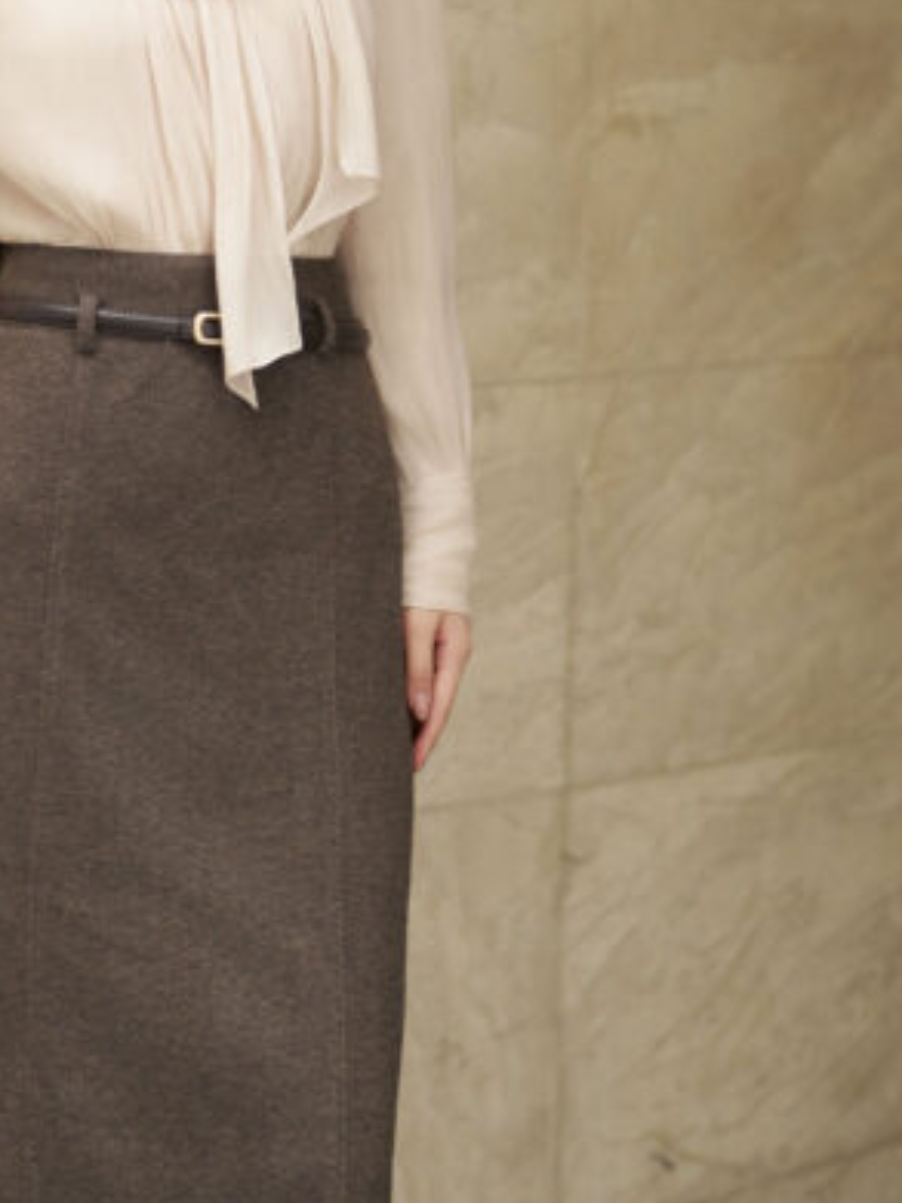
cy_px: 306
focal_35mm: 122
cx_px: 197
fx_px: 4241
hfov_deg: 12.1
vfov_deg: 16.1
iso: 800
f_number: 1.6
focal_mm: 50
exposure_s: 1/250
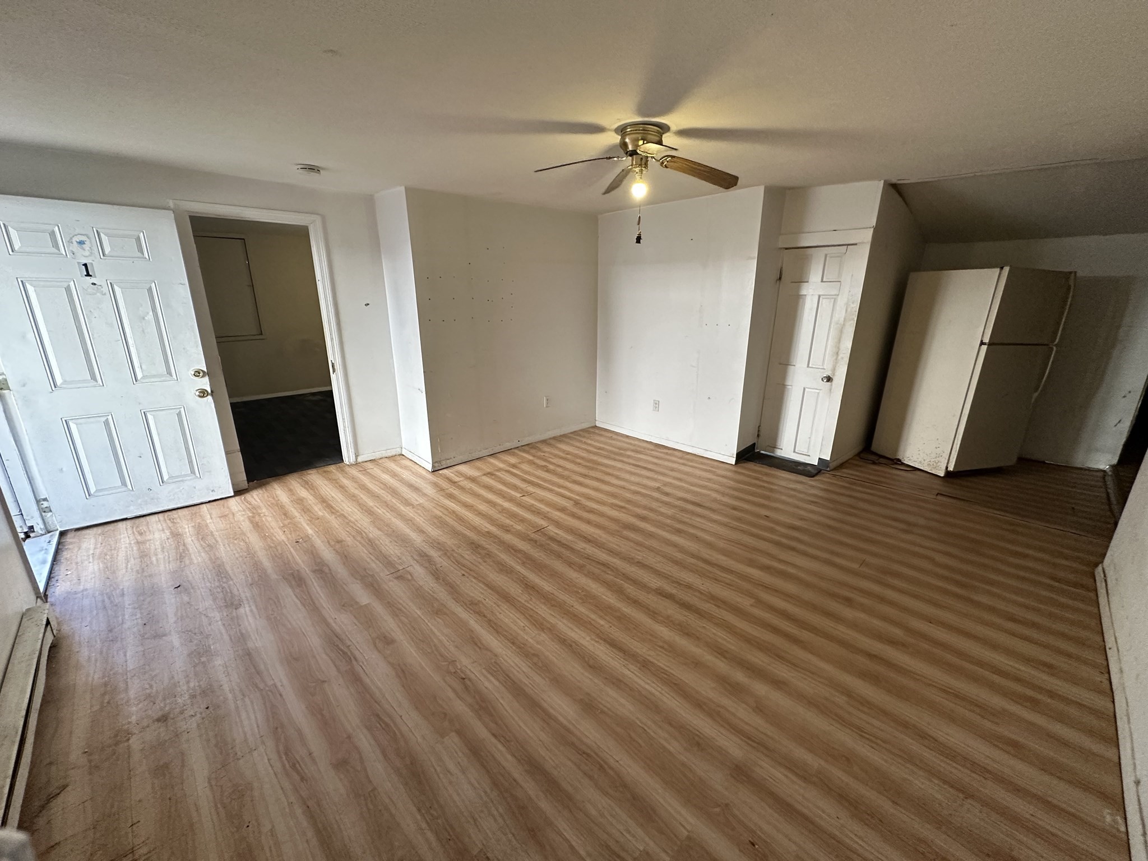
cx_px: 574
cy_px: 430
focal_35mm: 14
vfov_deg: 85.7
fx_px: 464
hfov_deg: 102.1
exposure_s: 1/120
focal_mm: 2.22
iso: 400
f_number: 2.2
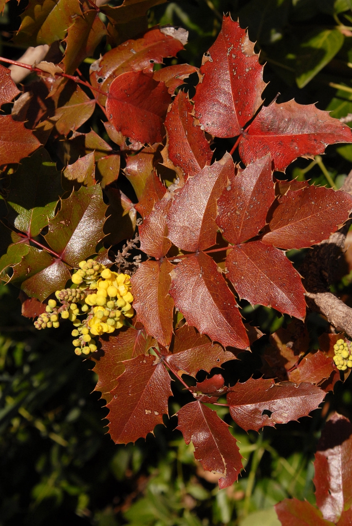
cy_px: 263
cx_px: 176
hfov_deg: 15.2
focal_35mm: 90
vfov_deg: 22.6
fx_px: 1317
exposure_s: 1/500
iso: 400
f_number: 11
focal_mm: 60
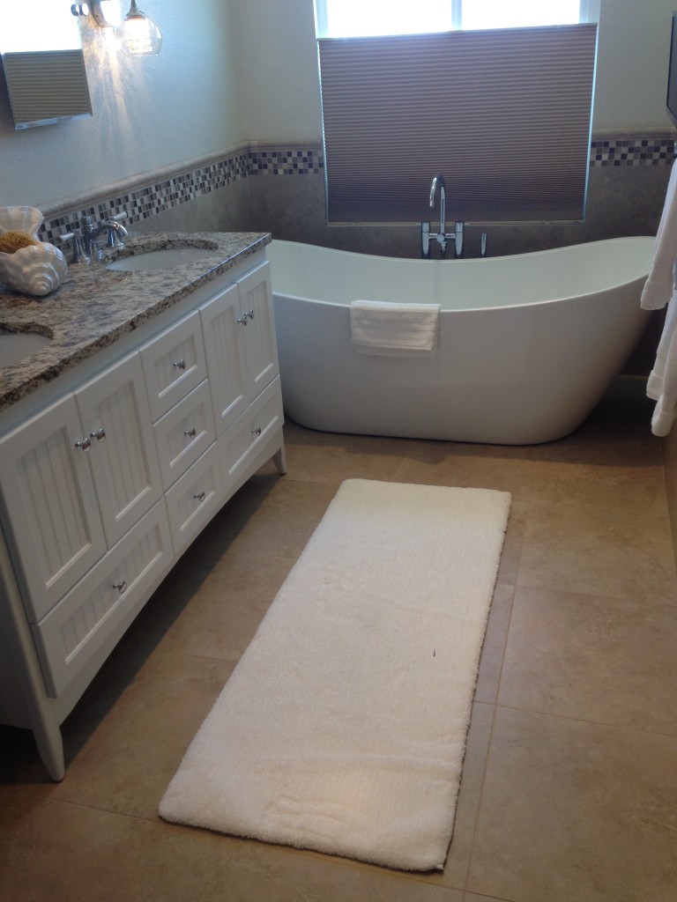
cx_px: 338
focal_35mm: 33
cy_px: 451
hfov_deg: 42.9
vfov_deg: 55.4
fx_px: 861
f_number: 2.4
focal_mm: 4.12
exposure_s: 1/60
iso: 64
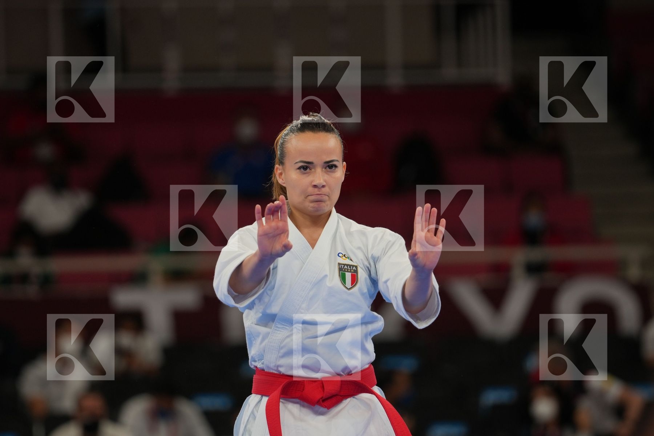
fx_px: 5450
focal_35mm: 300
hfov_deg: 6.9
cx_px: 327
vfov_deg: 4.6
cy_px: 218
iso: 250
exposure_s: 1/500
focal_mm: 200
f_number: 2.8
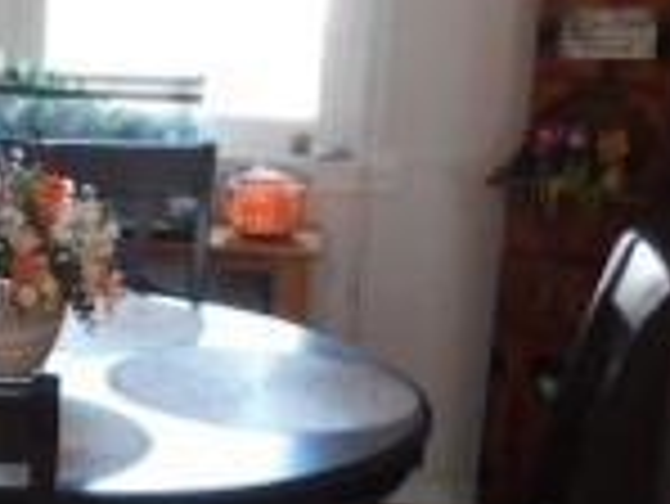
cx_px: -162
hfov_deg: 18.6
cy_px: 274
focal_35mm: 99
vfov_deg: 15.0
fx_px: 1918
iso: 220
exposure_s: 1/30
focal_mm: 4
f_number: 3
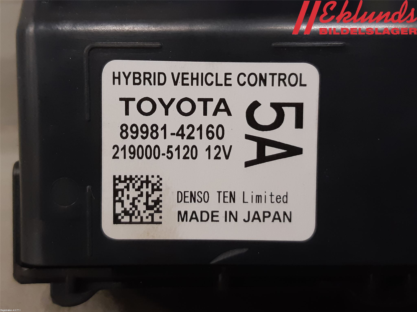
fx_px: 313
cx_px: 208
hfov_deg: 67.3
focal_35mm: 26
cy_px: 156
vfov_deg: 53.1
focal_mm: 3.93
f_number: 1.7
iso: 125
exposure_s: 1/50
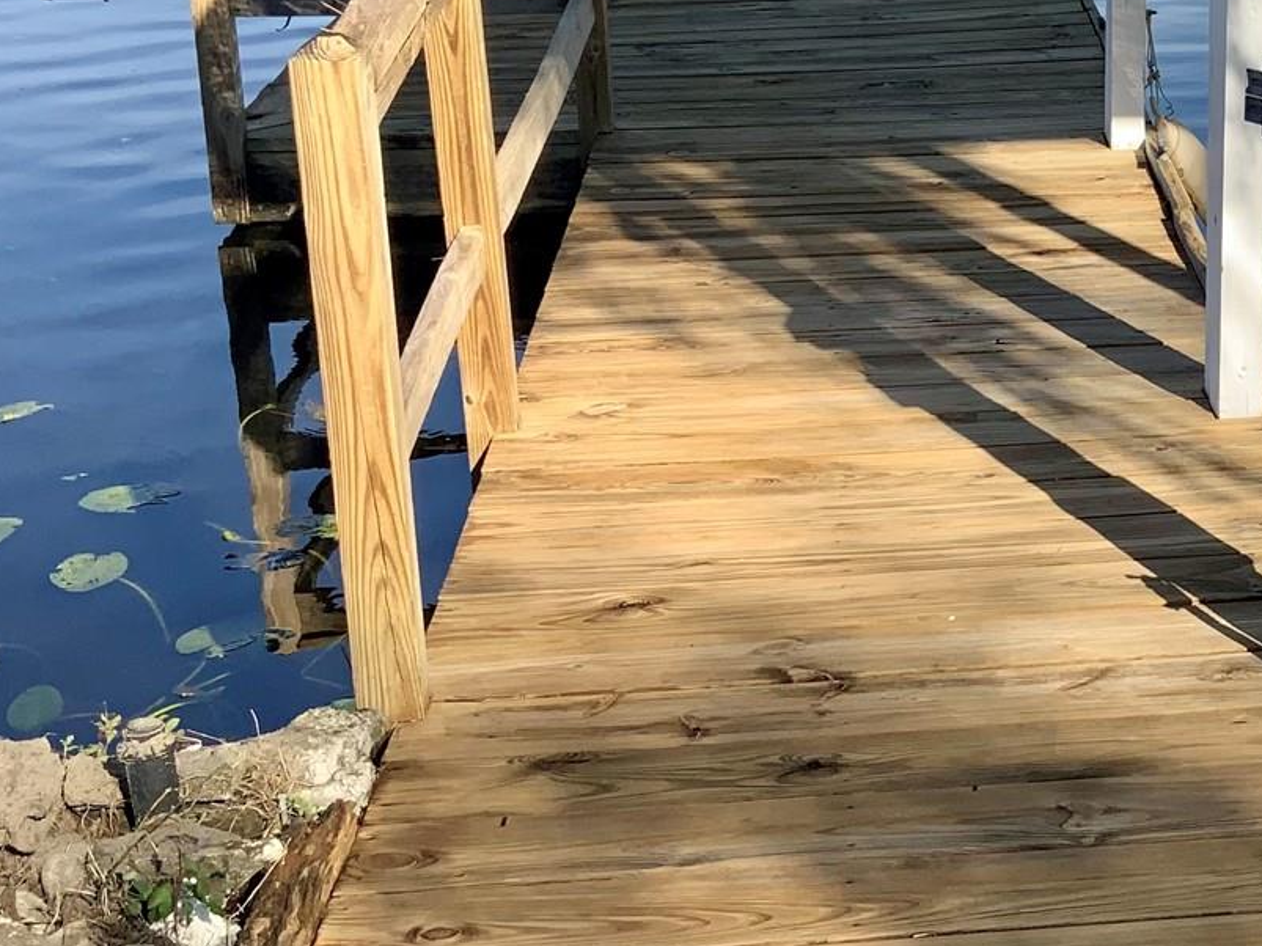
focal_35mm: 74
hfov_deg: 25.1
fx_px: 2697
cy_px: 377
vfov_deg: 19.9
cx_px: 1246
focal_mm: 3
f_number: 1.8
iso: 16
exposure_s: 1/1221
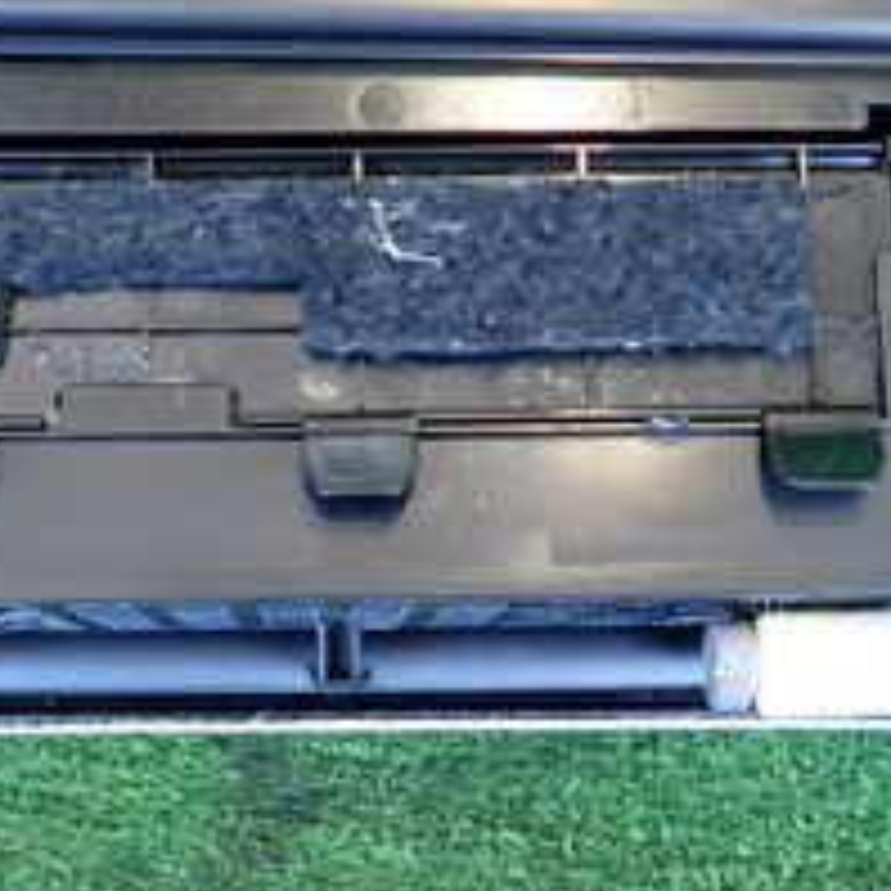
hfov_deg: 25.7
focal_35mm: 67
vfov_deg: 25.7
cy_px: 531
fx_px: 1951
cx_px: 382
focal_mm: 4.5
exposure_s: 1/30
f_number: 2
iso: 250
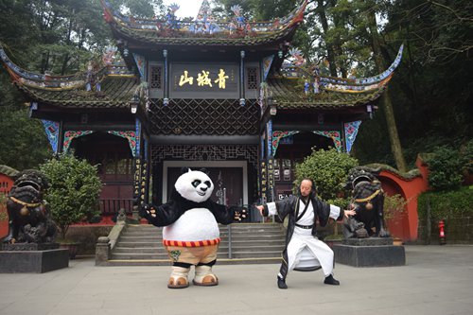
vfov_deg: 47.9
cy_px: 158
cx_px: 236
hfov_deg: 67.4
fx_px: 355
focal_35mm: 27
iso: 450
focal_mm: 18
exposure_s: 1/60
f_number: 4
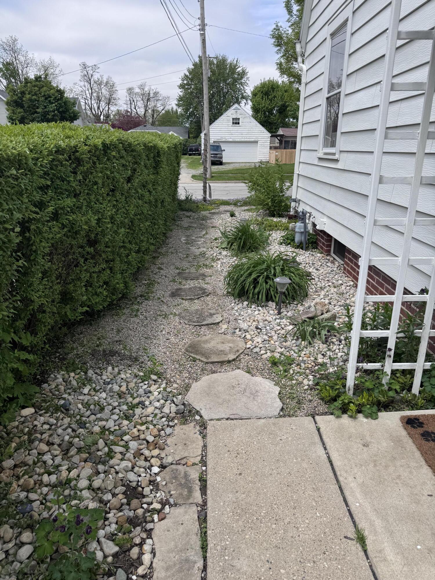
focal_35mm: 24
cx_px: 218
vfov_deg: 71.6
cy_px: 290
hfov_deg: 56.8
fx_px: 402
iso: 80
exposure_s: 1/4950
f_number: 1.78
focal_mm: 6.76
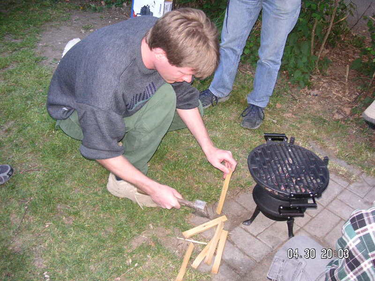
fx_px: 401
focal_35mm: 37
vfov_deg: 38.7
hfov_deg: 50.1
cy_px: 140
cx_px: 188
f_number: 2.8
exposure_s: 1/45
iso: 160
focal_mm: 6.1
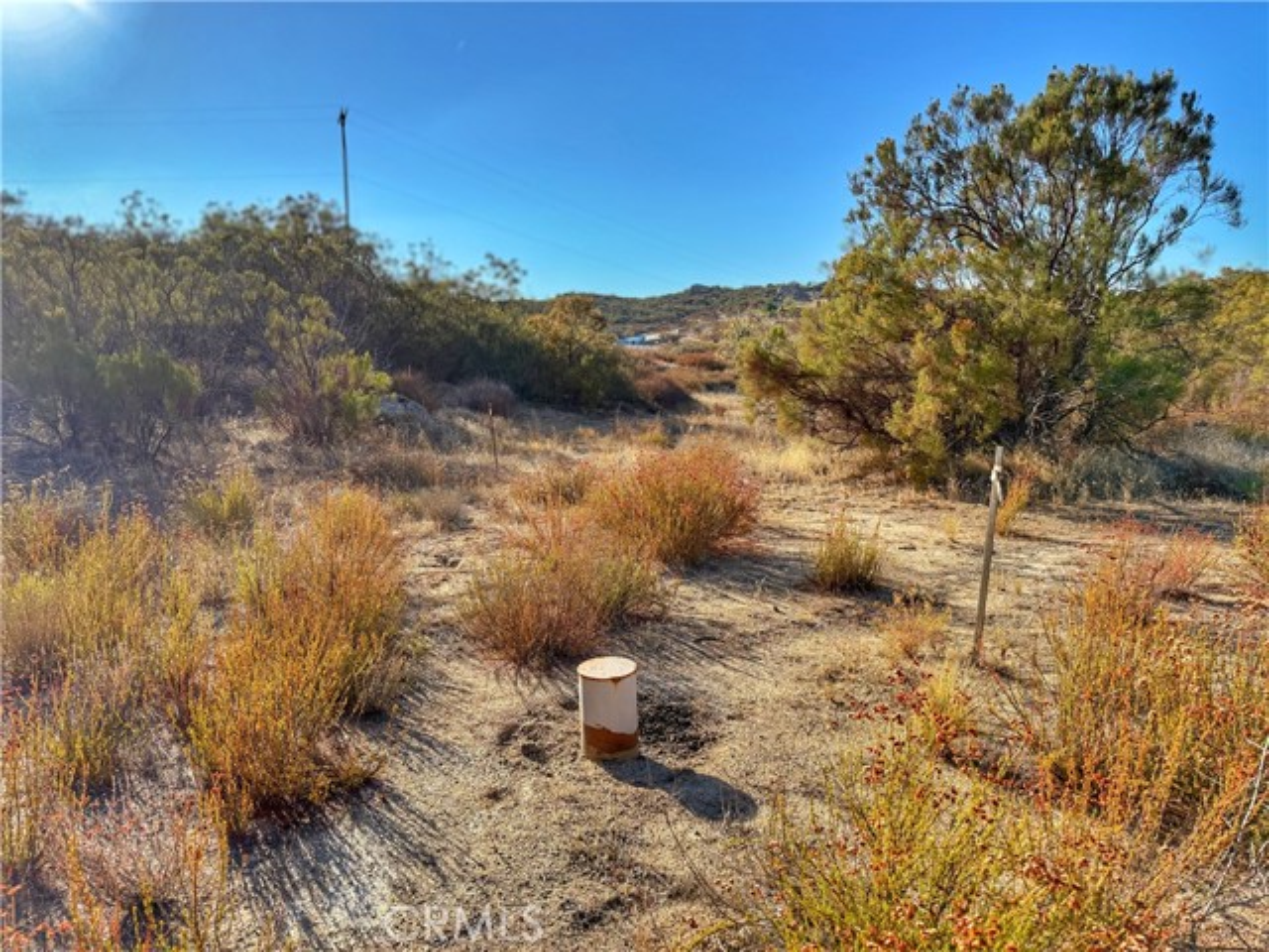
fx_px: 880
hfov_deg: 71.6
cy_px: 476
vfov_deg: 56.8
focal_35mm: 24
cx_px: 634
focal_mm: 6.76
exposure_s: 1/5319
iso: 100
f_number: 1.78
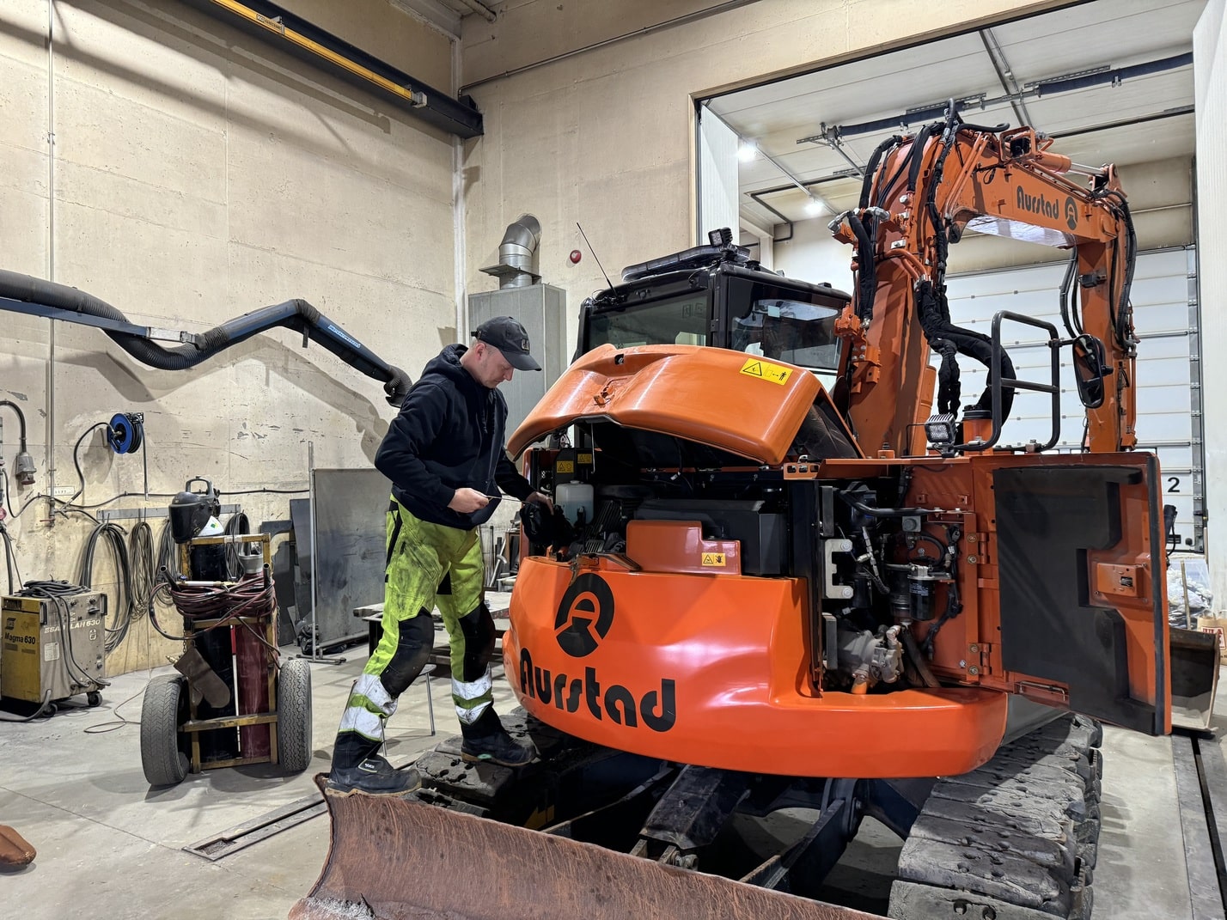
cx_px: 614
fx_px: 851
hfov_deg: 71.6
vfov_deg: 56.8
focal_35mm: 24
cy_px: 460
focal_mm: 6.76
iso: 250
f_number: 1.78
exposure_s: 1/50
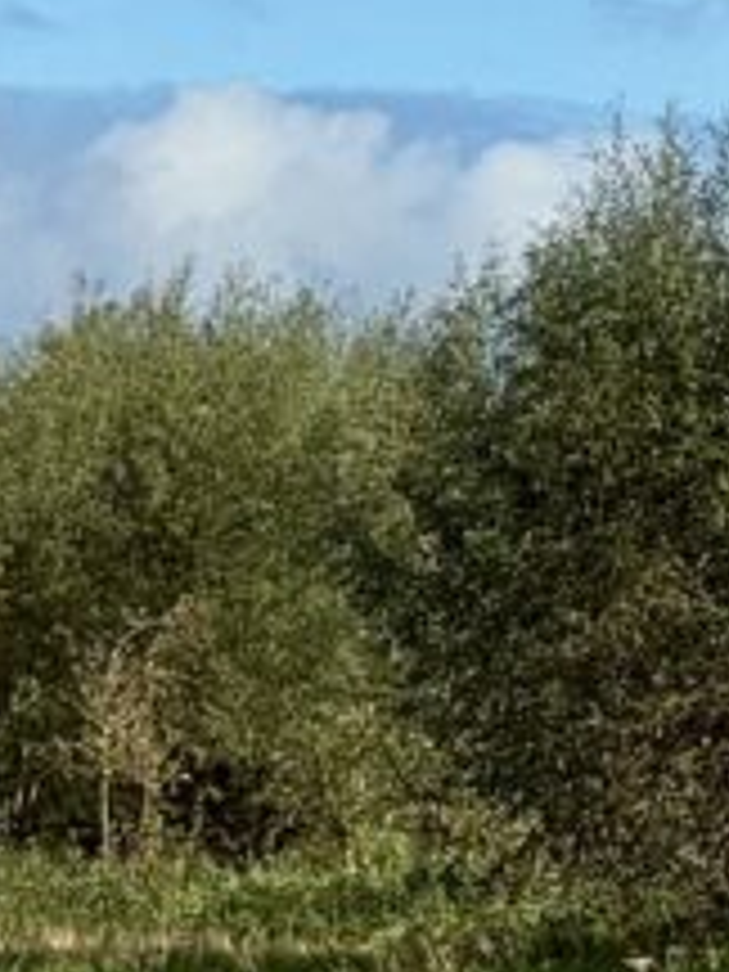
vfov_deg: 5.4
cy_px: 459
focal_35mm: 365
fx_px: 10249
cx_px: -634
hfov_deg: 4.0
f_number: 2.8
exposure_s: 1/919
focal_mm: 9
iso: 25
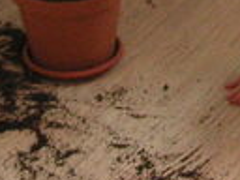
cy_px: -131
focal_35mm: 231
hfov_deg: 8.5
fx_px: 1602
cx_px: 257
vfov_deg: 6.3
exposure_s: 1/45
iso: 100
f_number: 2.8
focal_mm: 6.1
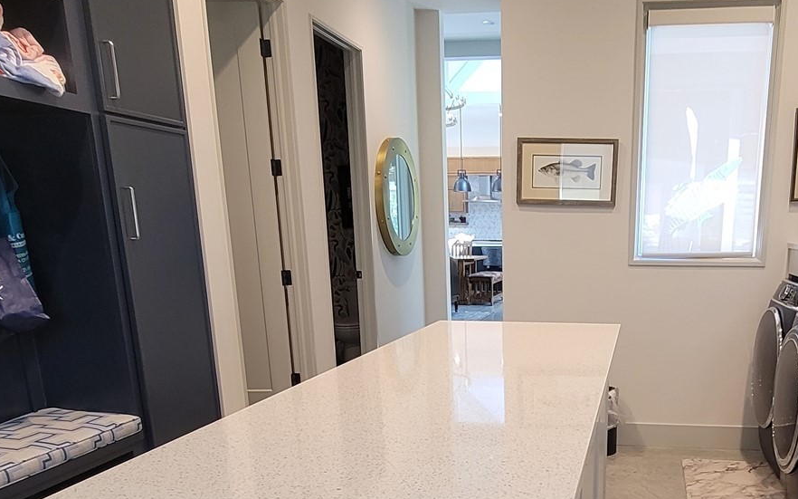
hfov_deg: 61.2
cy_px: 422
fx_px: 652
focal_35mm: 30
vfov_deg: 39.6
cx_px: 541
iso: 200
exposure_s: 1/60
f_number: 2.2
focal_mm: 2.2
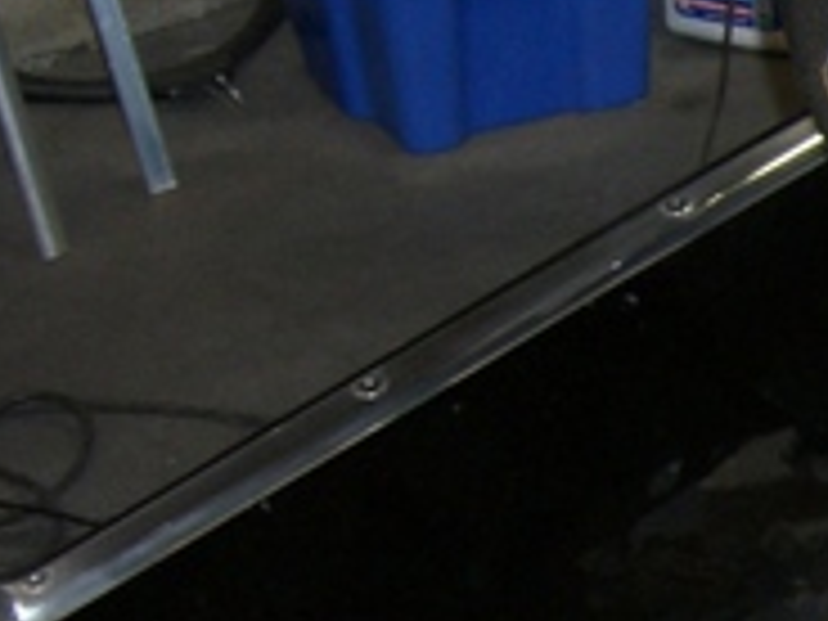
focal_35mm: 132
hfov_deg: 13.7
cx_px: 1395
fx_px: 3157
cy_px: 657
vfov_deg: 11.1
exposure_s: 1/60
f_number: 2.7
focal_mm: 6.2
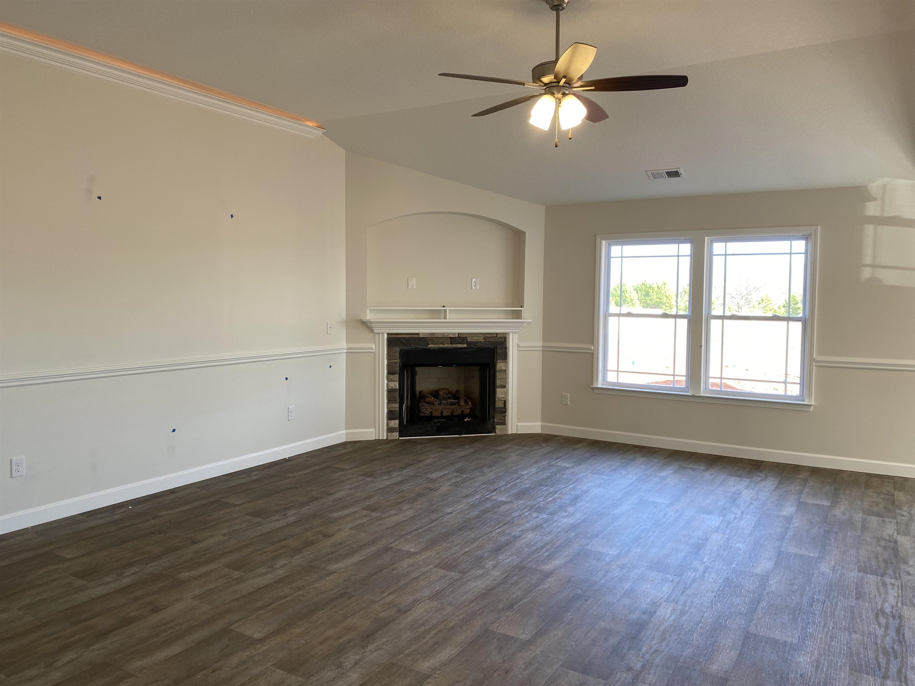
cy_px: 343
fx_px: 687
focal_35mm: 26
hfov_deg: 67.3
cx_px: 458
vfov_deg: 53.1
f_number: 1.8
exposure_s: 1/120
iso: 80
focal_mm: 4.25
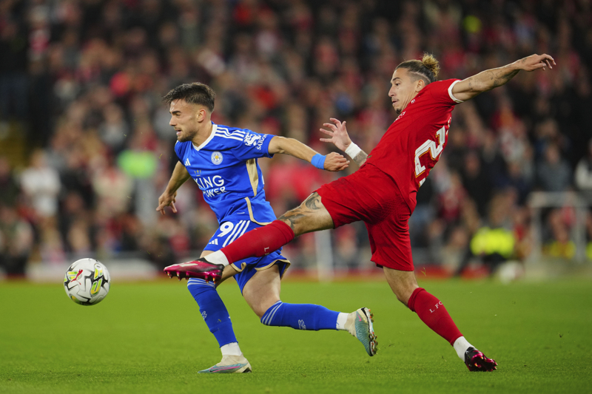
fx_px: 6576
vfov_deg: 3.4
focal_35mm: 400
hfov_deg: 5.2
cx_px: 296
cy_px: 197
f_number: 2.8
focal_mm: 400
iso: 2000
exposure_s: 1/1600
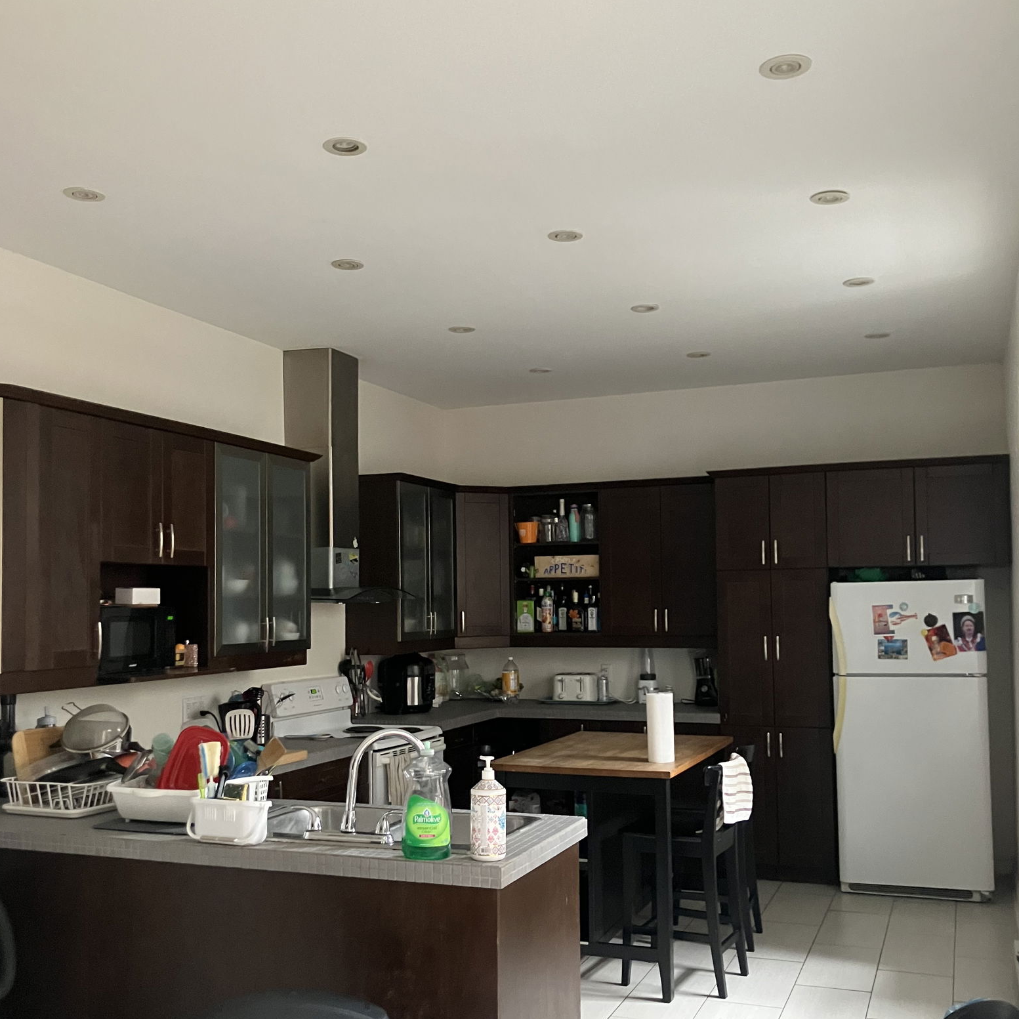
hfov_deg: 48.5
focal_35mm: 34
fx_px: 1132
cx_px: 507
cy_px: 576
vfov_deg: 48.3
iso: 400
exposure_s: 1/36
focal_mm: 3.99
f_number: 1.8
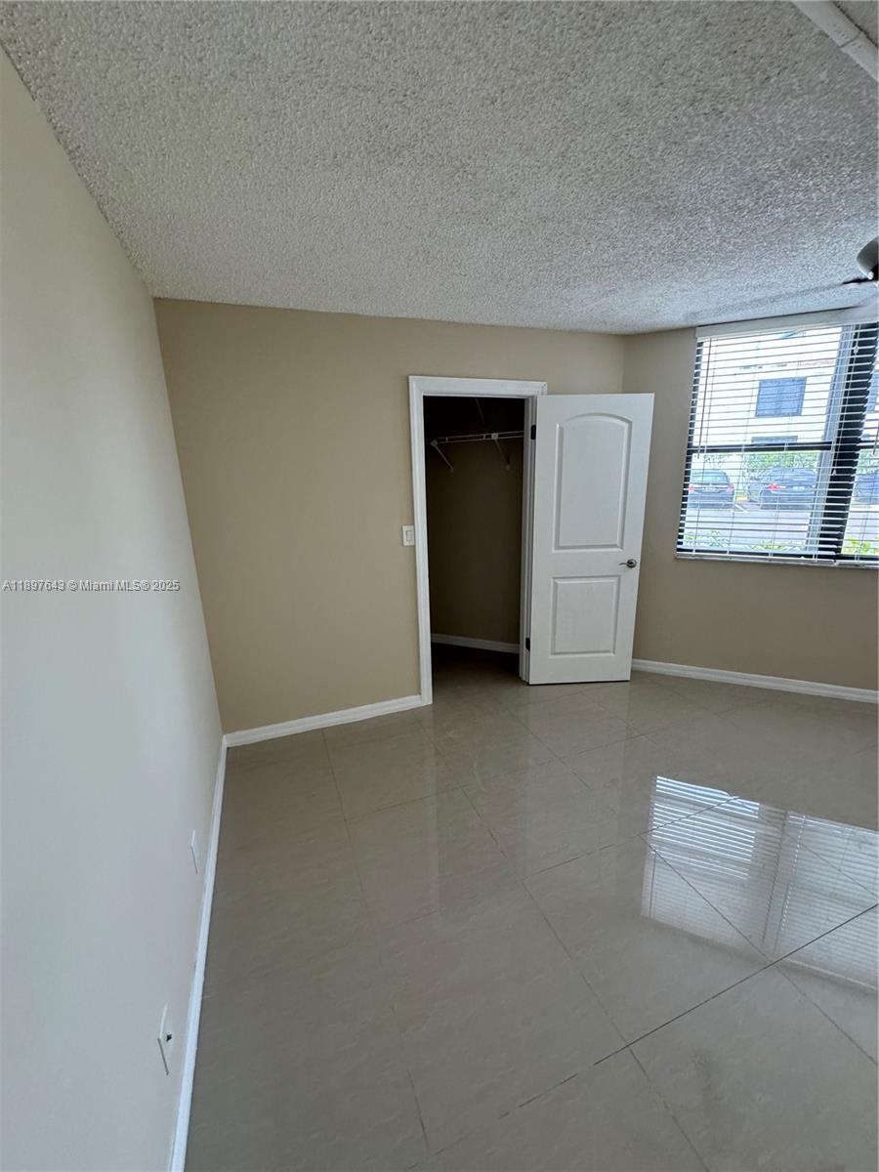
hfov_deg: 85.7
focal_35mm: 14
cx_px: 440
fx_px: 474
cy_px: 586
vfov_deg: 102.1
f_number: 2.2
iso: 250
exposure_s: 1/60
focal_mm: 2.22
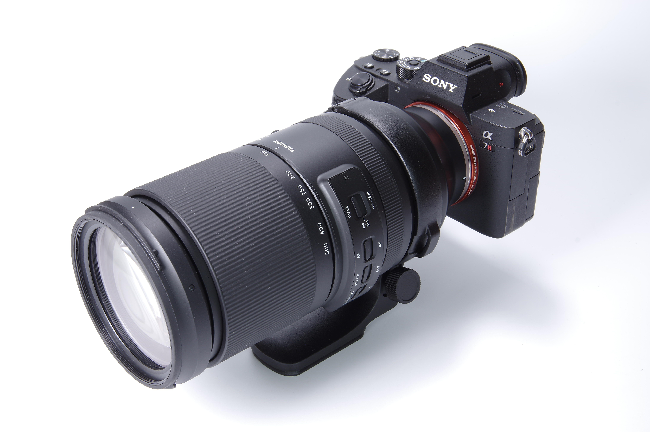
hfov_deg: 36.9
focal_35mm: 54
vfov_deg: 25.0
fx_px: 974
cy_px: 216
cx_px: 325
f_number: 16
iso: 100
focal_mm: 36
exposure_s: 1/1.67
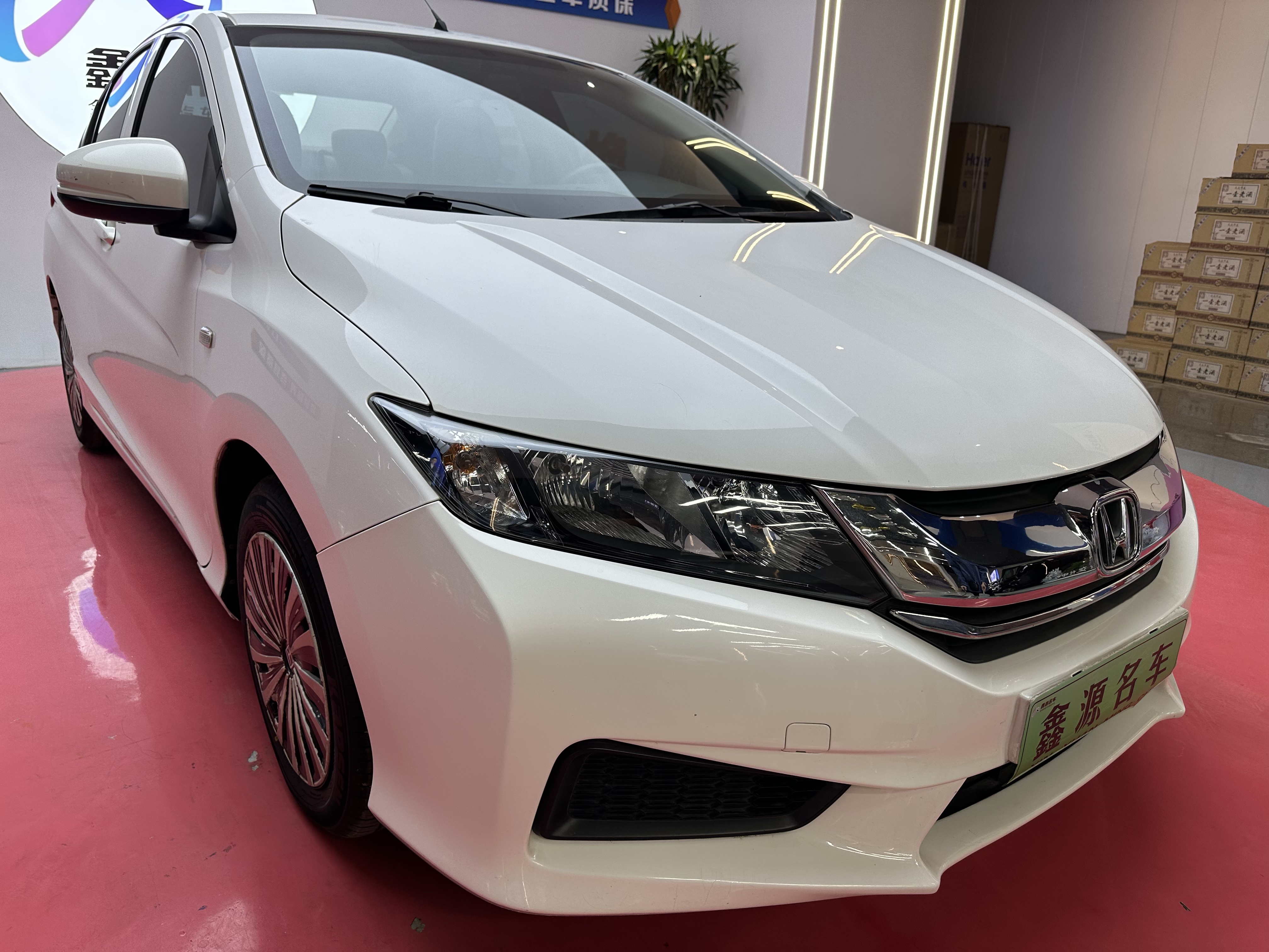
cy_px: 476
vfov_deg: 56.8
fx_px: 880
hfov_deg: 71.6
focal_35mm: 24
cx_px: 634
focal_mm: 6.86
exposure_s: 1/177
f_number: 1.78
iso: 64
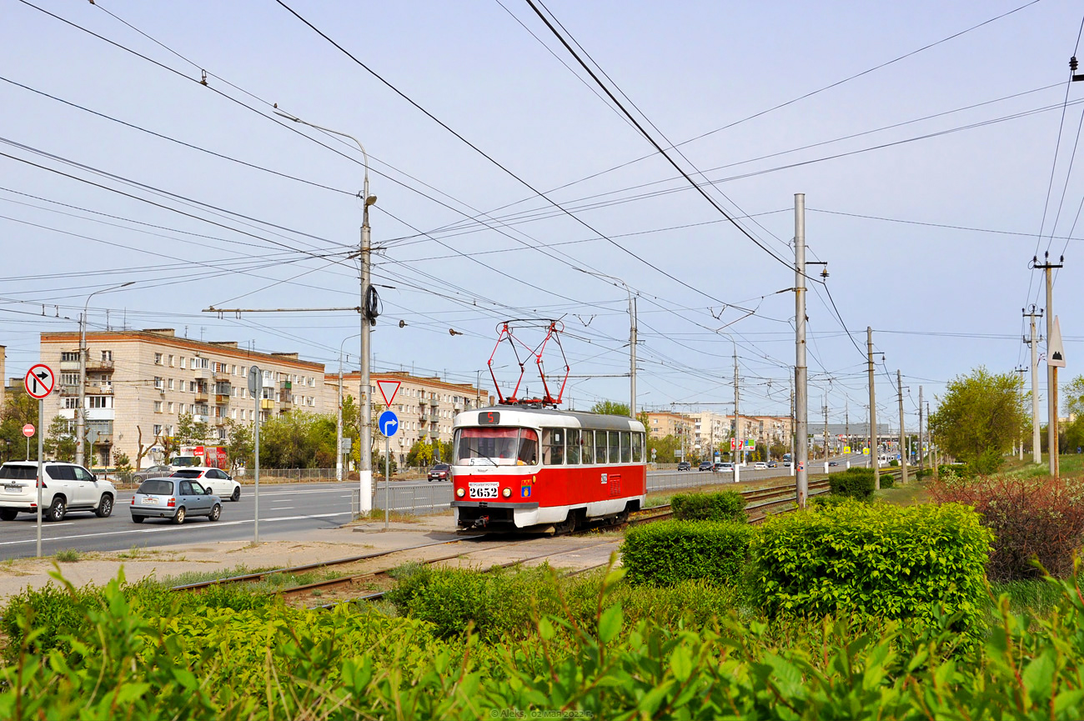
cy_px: 360
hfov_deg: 46.4
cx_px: 542
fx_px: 1264
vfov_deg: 31.9
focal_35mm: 42
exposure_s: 1/640
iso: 200
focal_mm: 28
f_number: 9
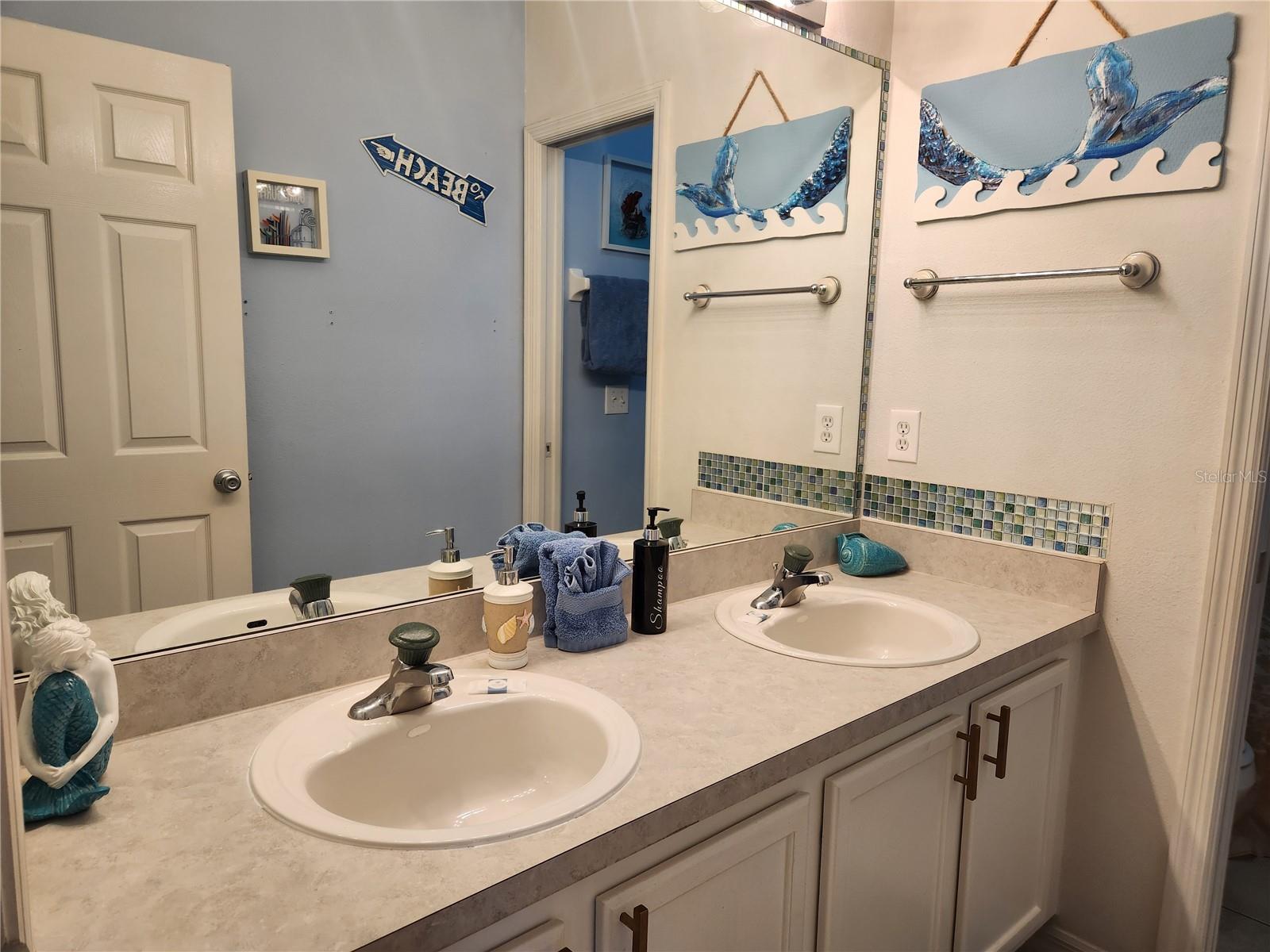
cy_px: 476
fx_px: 844
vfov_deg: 58.9
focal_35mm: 23
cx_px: 635
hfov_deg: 73.9
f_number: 1.8
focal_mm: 5.4
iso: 100
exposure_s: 1/120
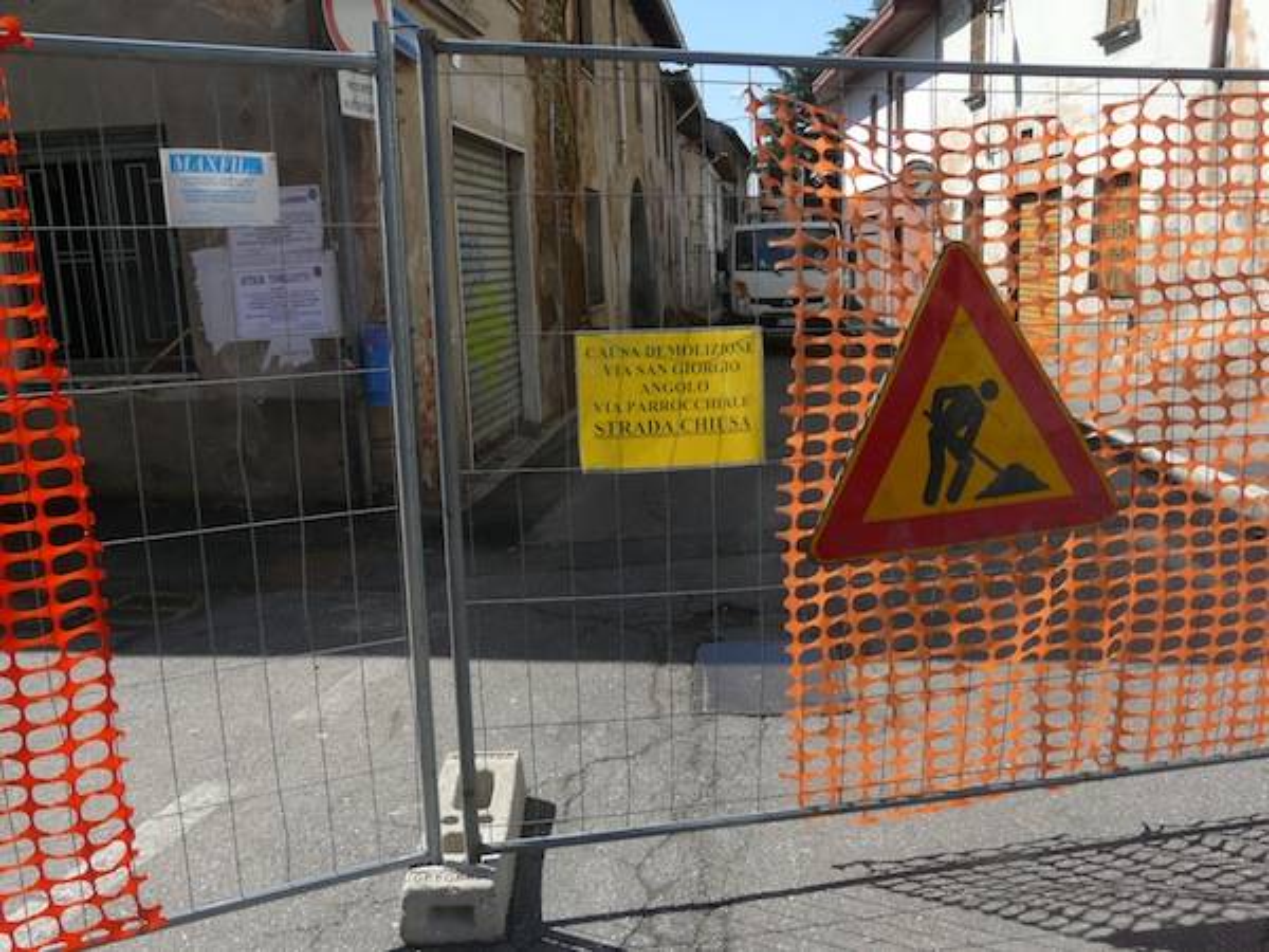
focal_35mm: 28
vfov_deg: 49.7
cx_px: 634
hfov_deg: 63.4
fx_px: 1026
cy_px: 476
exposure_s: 1/400
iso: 100
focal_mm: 4.6
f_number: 5.6
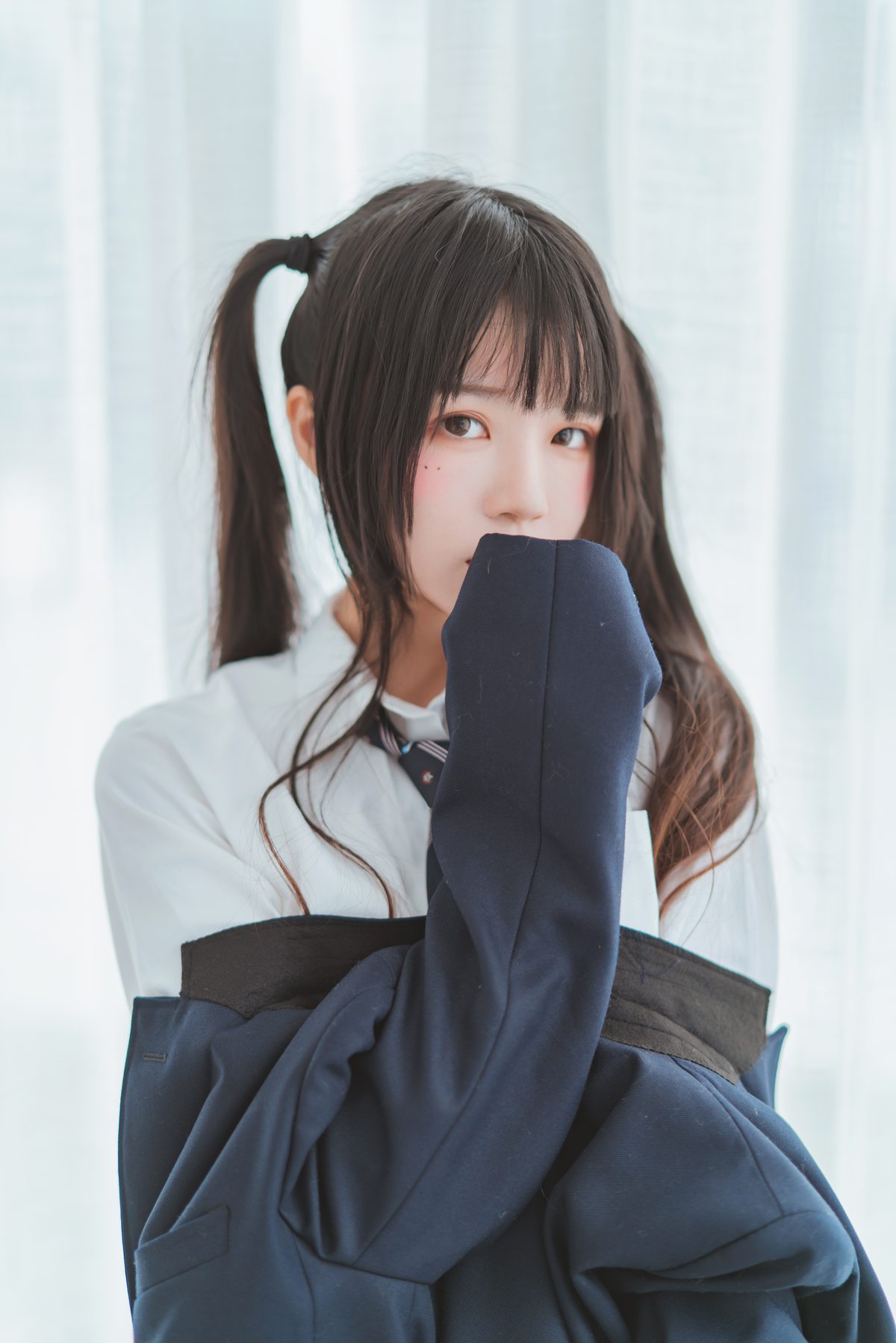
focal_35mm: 50
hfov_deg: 27.0
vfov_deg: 39.6
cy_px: 672
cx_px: 448
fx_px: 1866
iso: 100
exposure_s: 1/250
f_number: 1.4
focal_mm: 50
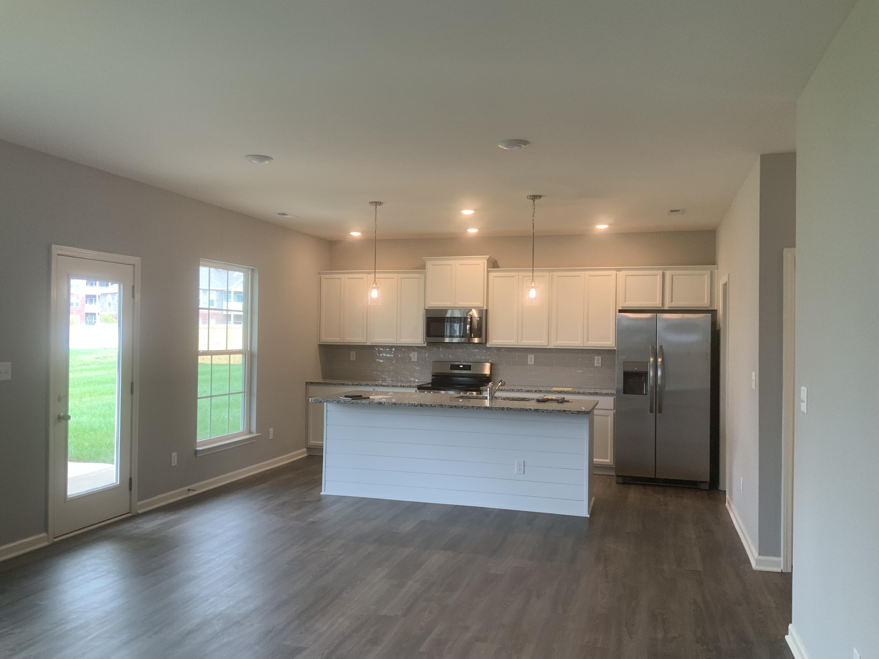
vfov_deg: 48.2
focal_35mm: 29
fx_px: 736
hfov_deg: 61.7
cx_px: 440
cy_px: 330
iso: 50
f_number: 1.8
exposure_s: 1/60
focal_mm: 3
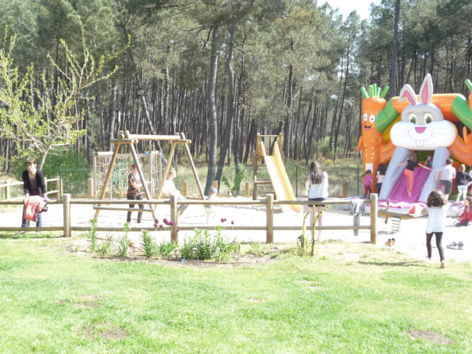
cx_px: 236
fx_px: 545
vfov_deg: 36.0
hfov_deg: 46.8
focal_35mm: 40
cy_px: 177
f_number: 3.9
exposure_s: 1/160
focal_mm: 6.7
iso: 100
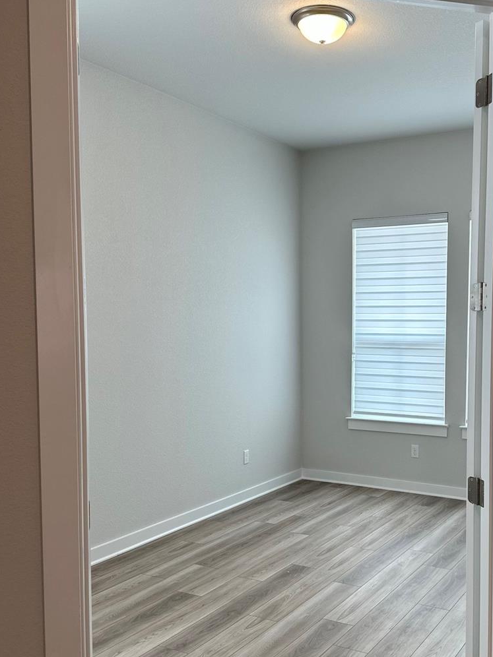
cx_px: 321
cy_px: 368
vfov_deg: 50.0
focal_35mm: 37
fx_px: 703
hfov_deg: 38.3
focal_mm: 6.86
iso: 100
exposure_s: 1/125
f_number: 1.78
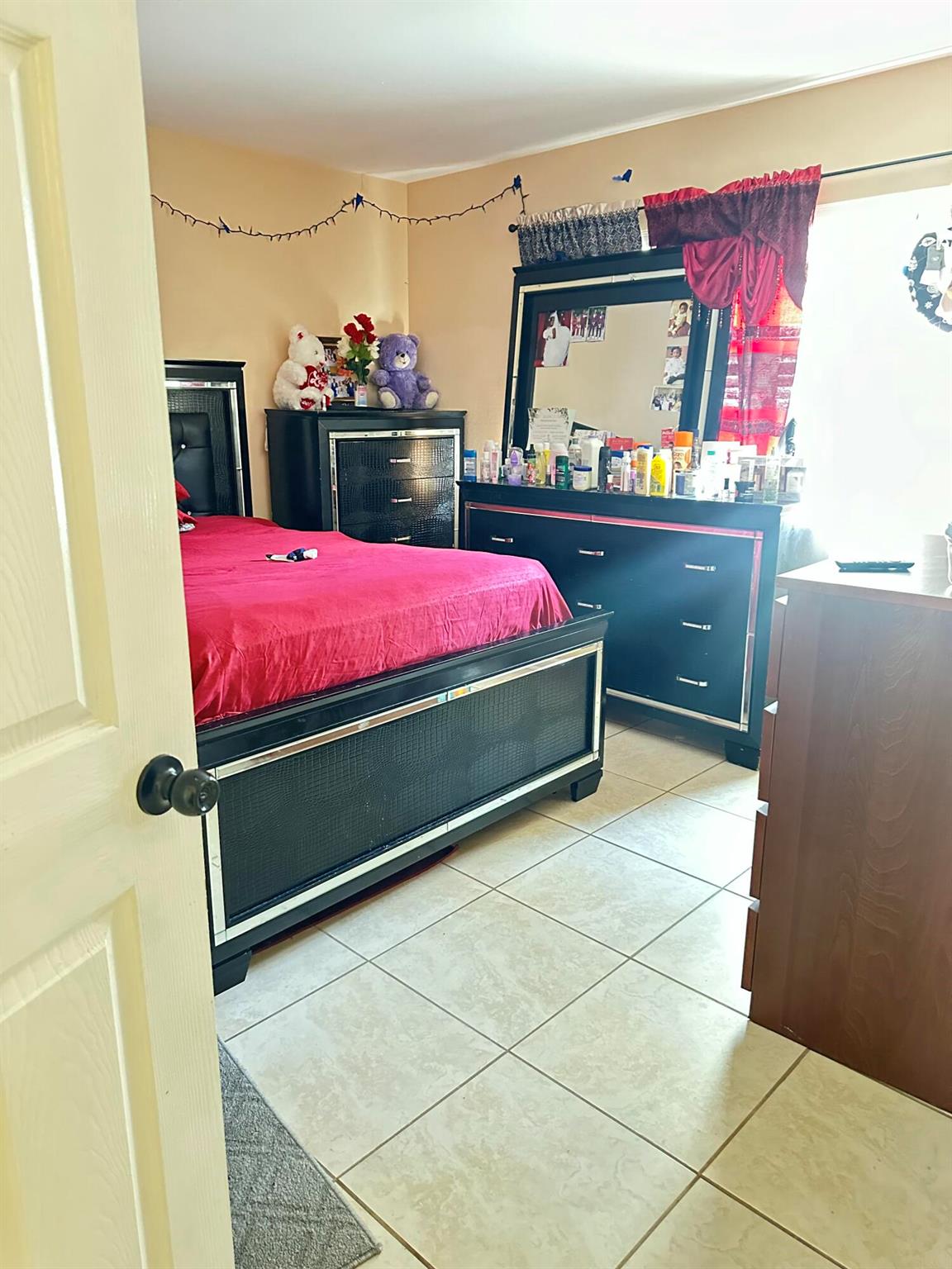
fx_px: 880
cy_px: 634
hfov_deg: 56.8
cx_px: 476
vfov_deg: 71.6
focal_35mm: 24
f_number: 1.78
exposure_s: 1/24
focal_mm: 6.86
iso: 1600
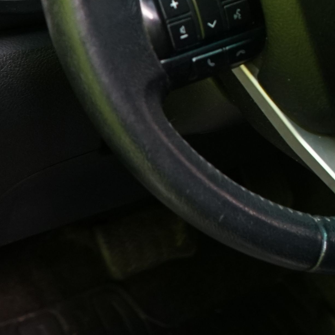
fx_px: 1281
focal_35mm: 117
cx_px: 555
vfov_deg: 14.7
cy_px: 37
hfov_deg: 13.7
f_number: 3.5
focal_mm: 28
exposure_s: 1/30
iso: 800
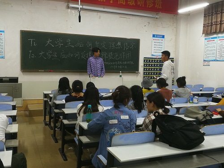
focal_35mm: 34
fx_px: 220
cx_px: 112
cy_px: 84
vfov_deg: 41.8
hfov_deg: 54.0
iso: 320
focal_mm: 3.95
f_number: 2.2
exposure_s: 1/25
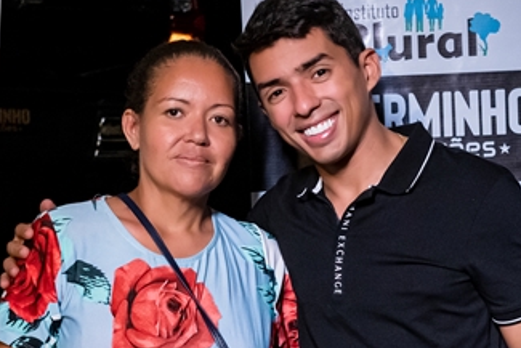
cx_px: 280
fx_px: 1187
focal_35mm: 82
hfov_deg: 24.7
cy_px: 289
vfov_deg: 16.5
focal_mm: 24
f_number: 2.8
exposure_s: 1/400
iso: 2500
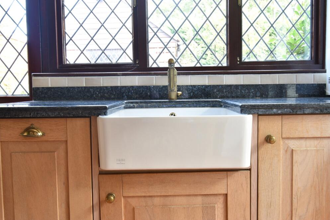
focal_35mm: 31
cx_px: 170
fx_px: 284
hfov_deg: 60.3
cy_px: 109
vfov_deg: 42.3
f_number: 7.1
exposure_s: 1/5
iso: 200
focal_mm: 20
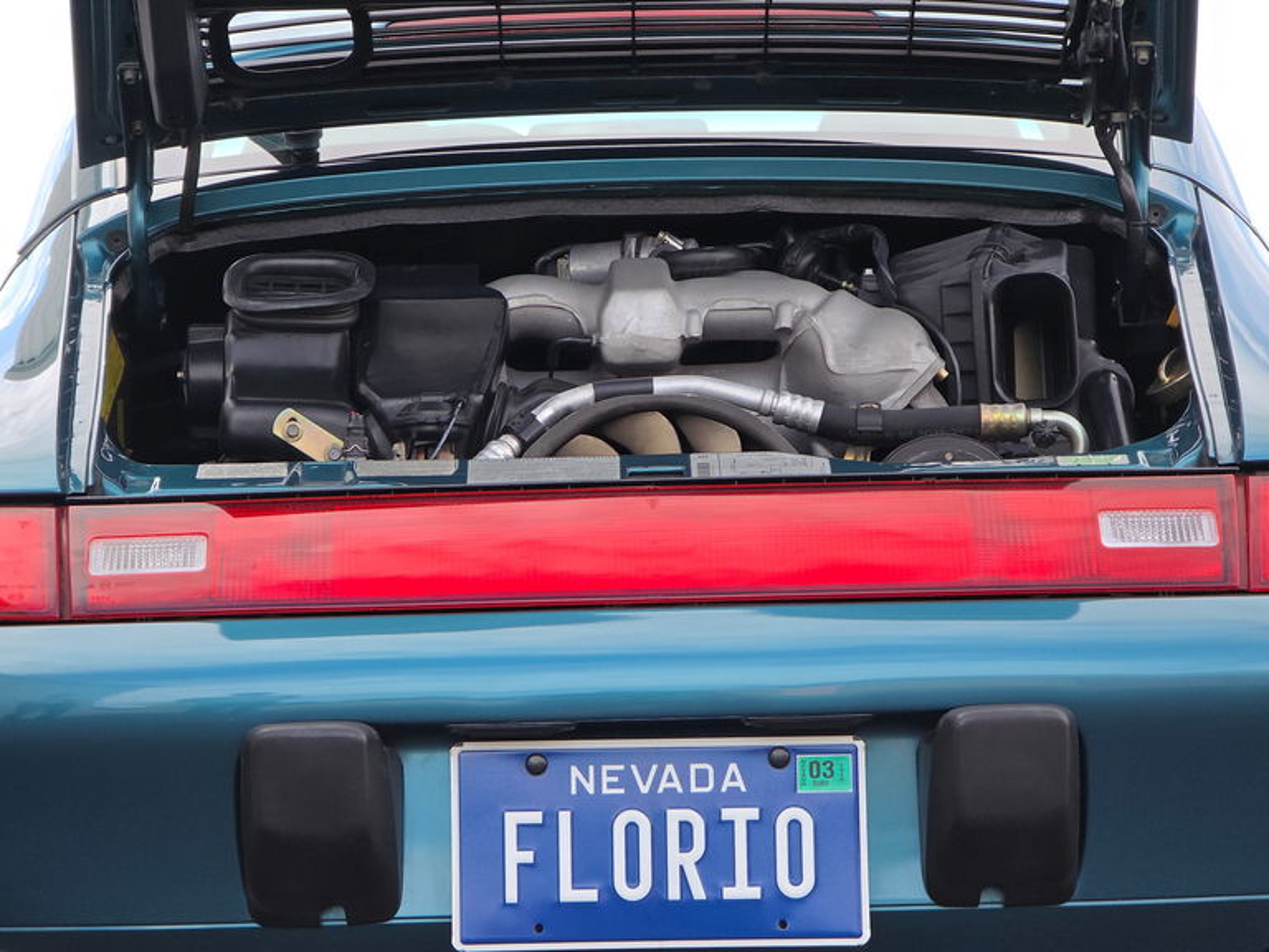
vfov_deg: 12.9
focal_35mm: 115
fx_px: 4216
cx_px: 634
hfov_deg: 17.1
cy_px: 476
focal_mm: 18.6
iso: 64
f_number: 3.4
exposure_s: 1/270
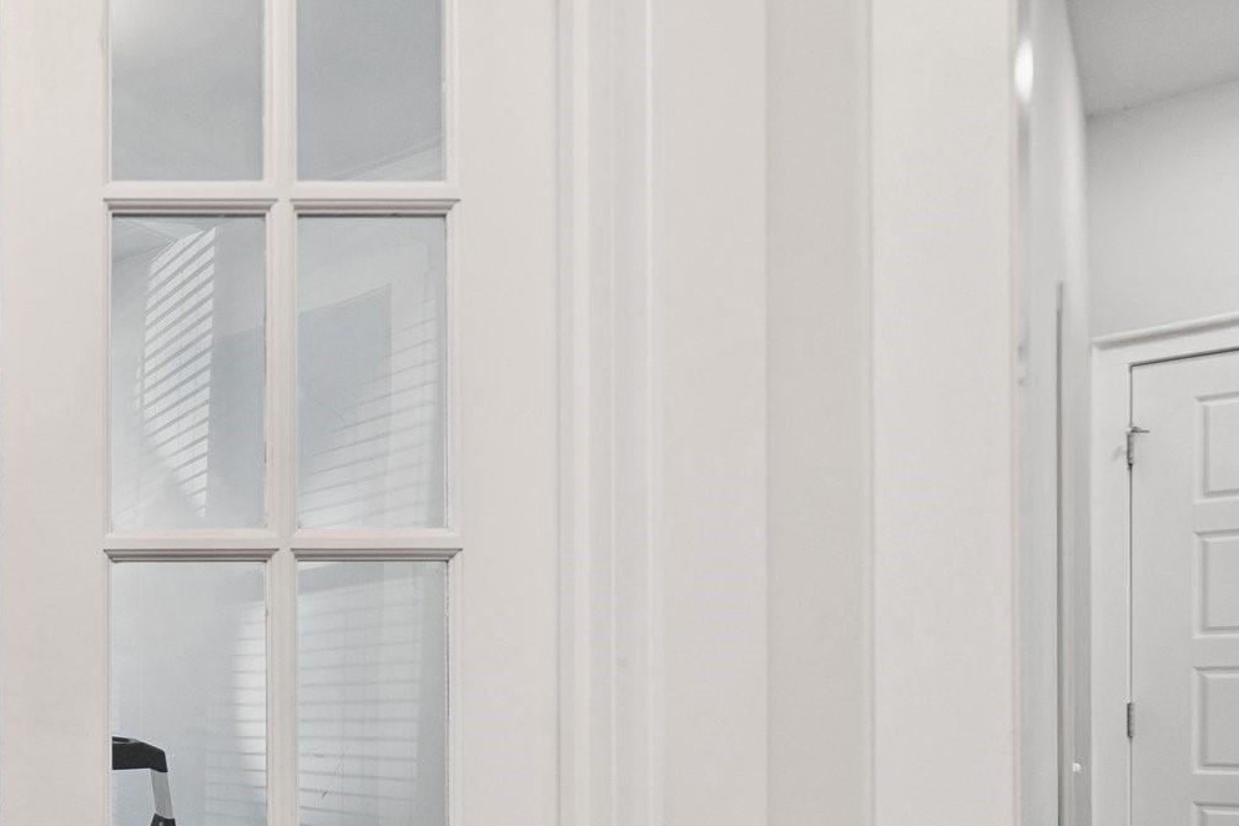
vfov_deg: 37.3
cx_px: -5
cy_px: 749
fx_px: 1136
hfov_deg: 47.4
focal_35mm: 33
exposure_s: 1/15
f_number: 7.1
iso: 160
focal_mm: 16
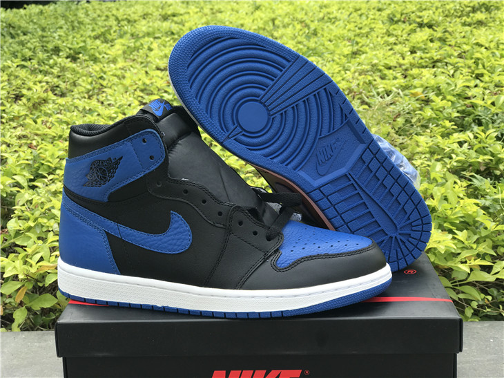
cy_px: 189
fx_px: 830
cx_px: 252
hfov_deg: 33.8
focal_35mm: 57
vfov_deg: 25.6
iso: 20
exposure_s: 1/179
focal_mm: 6.6
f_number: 2.8
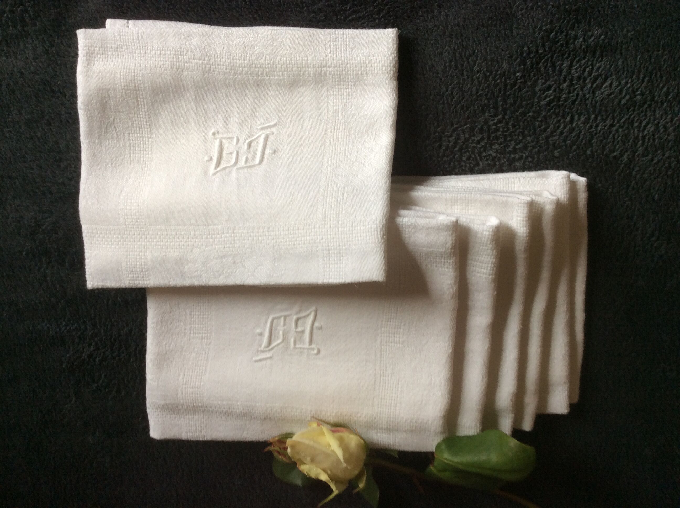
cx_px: 340
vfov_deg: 44.1
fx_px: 628
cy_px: 254
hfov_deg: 56.9
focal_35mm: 32
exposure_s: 1/33
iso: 40
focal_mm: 3.3
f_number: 2.4
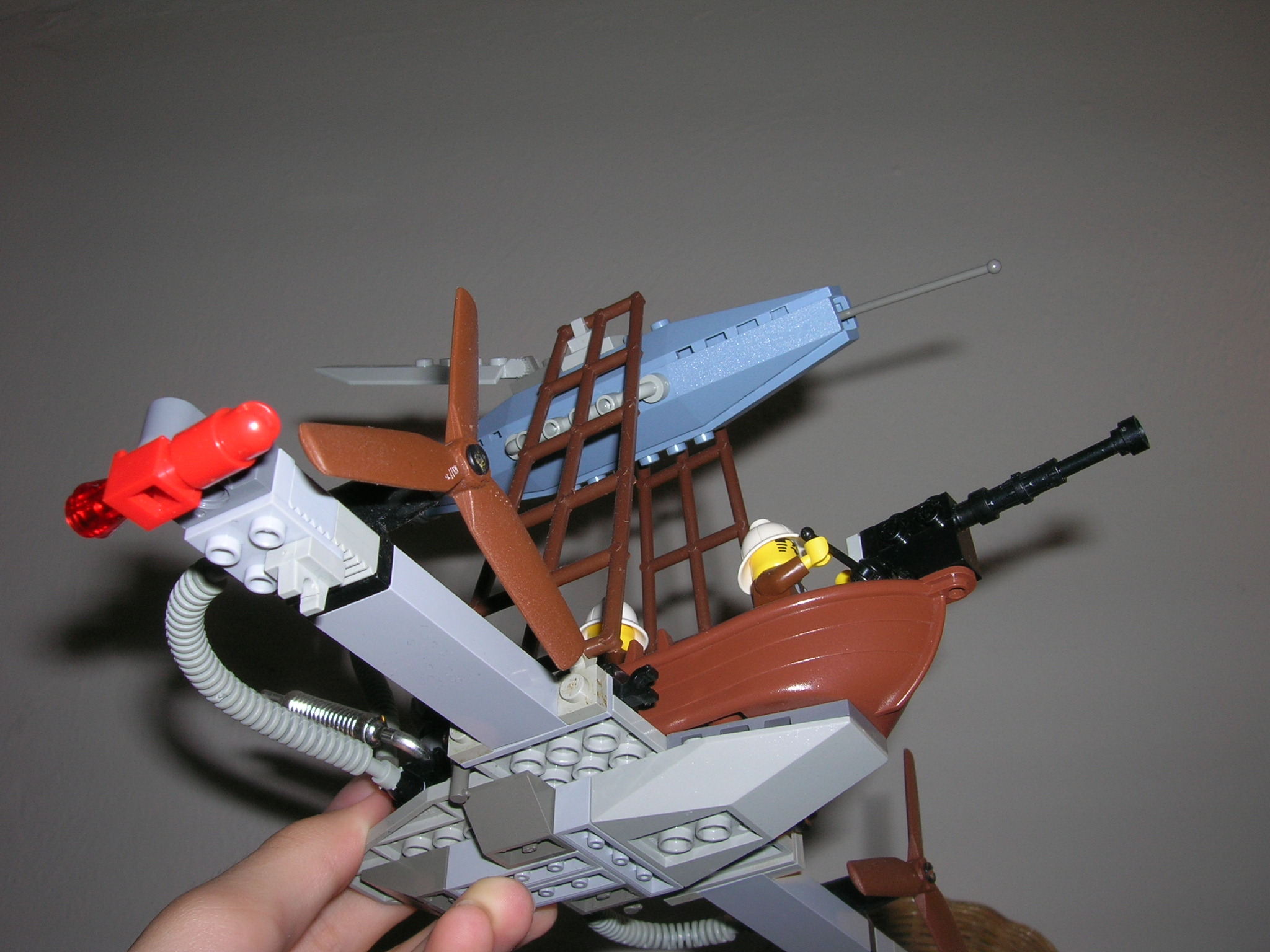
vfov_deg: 41.8
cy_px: 476
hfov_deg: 54.0
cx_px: 635
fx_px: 1247
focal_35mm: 34
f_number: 4.9
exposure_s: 1/60.1
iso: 50
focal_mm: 5.7
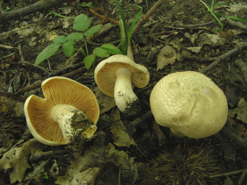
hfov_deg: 49.0
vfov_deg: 37.7
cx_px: 124
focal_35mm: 38
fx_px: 271
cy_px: 92
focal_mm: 6.3
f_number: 3.5
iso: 68
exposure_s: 1/29.8
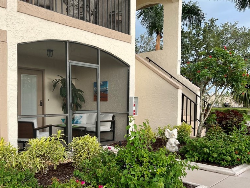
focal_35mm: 35
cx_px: 107
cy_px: 111
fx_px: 253
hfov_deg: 52.4
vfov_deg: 40.6
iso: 40
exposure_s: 1/248
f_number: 1.5
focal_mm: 5.7
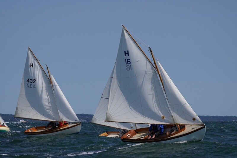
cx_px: 118
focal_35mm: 225
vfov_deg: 6.1
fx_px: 1481
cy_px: 79
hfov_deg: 9.2
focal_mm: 150
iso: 100
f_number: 5.6
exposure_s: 1/1250
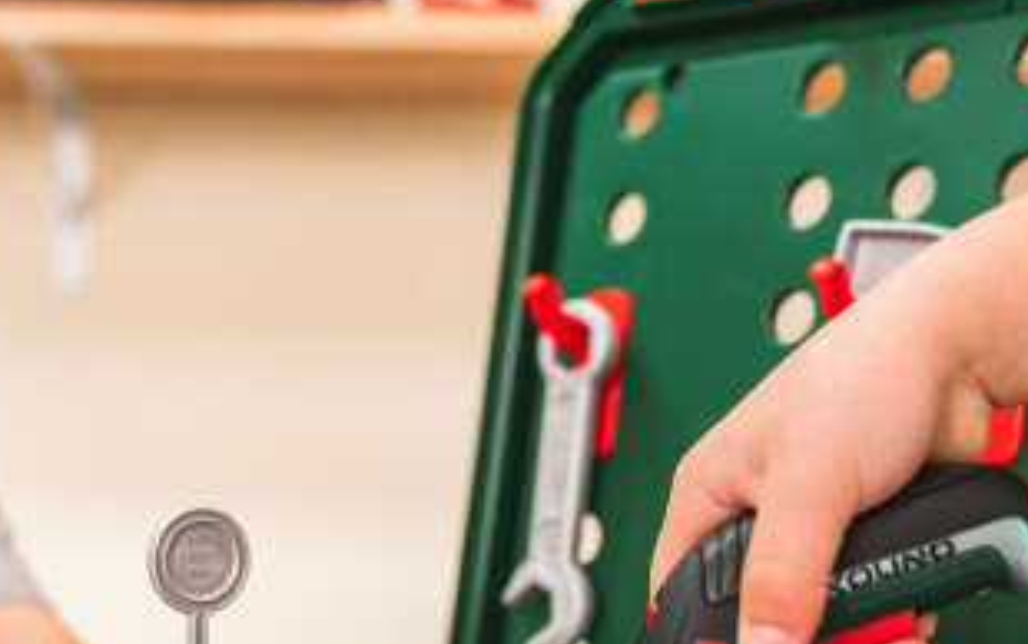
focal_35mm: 71
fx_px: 1990
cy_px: 538
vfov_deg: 18.2
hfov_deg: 28.9
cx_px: 408
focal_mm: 30
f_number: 2.8
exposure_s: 1/200
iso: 800
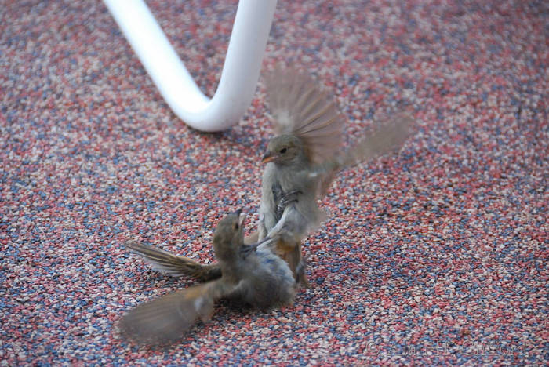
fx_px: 4579
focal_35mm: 300
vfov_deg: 4.6
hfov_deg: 6.9
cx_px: 274
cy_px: 184
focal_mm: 200
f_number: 5.6
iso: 1600
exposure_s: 1/400
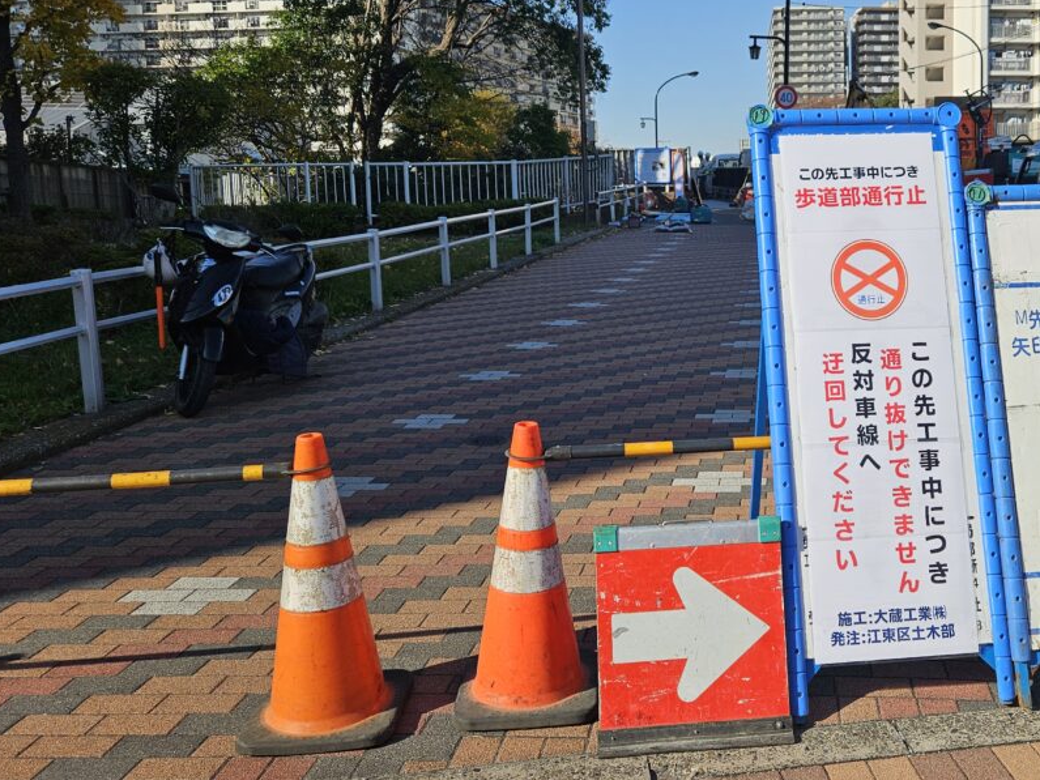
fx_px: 1112
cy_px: 321
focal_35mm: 37
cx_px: 739
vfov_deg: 38.5
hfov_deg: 48.8
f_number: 1.8
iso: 25
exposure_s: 1/2450
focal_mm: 5.4
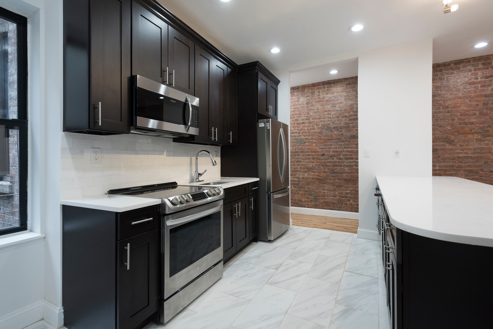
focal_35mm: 17
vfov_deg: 70.5
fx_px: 233
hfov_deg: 93.3
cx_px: 246
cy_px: 164
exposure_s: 1/15
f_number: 7.1
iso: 320
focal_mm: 17
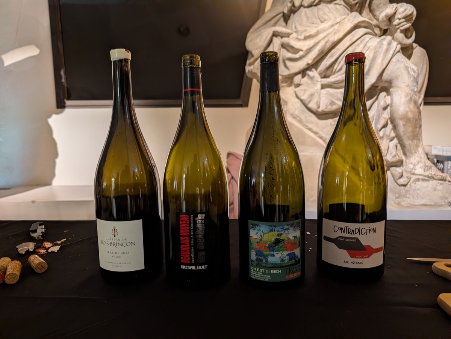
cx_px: 226
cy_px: 170
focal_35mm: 24
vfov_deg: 56.9
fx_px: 313
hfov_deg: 71.5
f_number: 1.68
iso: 318
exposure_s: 1/50
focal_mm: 6.9
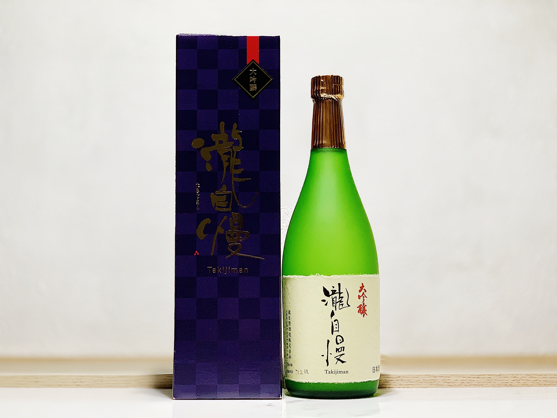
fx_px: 837
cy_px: 209
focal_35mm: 52
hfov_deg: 36.8
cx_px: 278
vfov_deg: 28.0
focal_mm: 6
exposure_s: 1/100
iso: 100
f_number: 2.4
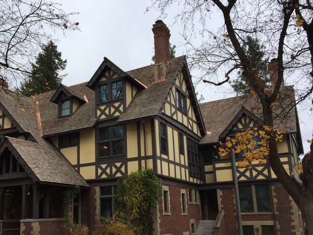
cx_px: 114
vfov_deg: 38.4
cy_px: 146
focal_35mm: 37
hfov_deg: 49.6
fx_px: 334
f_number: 2.2
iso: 32
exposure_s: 1/989
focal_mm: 4.15
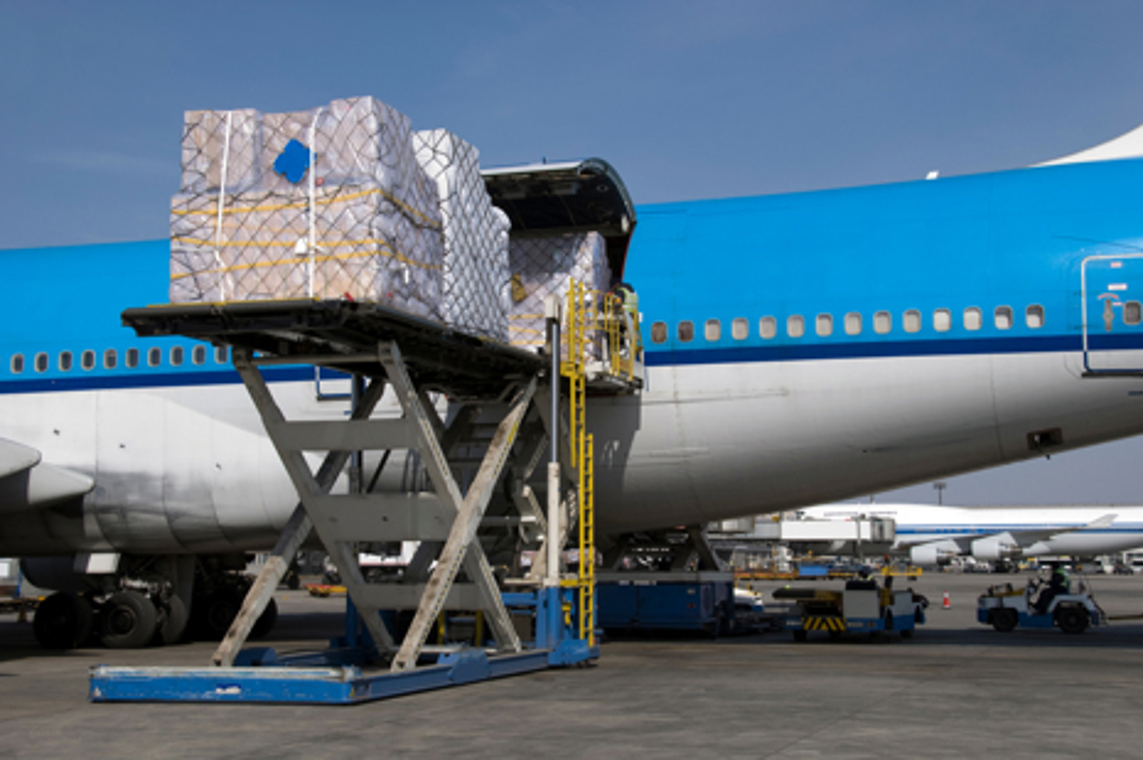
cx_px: 572
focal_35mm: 51
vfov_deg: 26.4
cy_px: 380
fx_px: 1618
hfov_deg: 38.9
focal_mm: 34
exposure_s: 1/250
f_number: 8
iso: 100
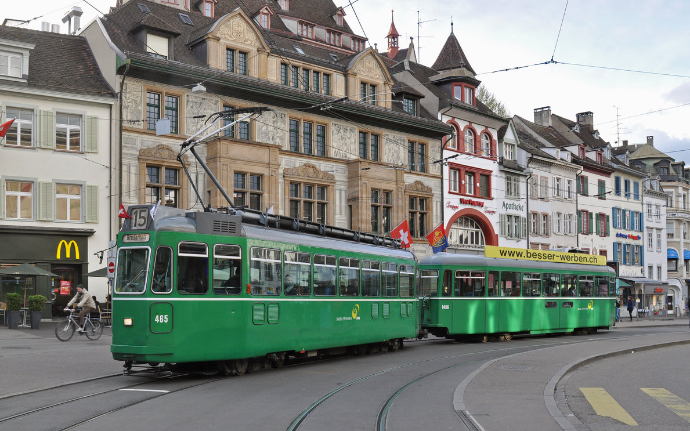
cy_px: 218
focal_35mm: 37
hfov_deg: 52.8
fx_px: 696
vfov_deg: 34.4
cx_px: 346
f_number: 11
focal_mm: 24
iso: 400
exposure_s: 1/100
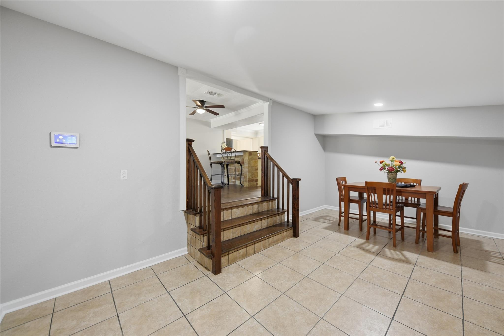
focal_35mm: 13
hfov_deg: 108.3
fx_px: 182
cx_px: 252
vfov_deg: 85.4
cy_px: 168
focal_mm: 13
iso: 160
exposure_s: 1/80
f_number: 4.5
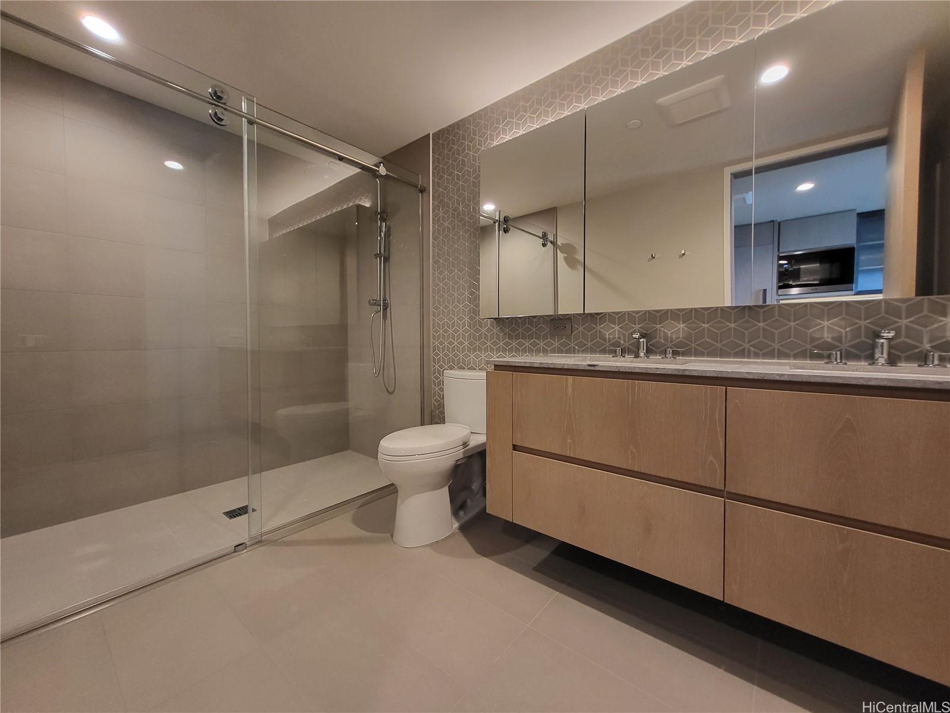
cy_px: 356
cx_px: 475
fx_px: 357
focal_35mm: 13
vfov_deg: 89.9
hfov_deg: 106.2
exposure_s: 1/40
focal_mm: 1.74
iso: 320
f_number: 2.2
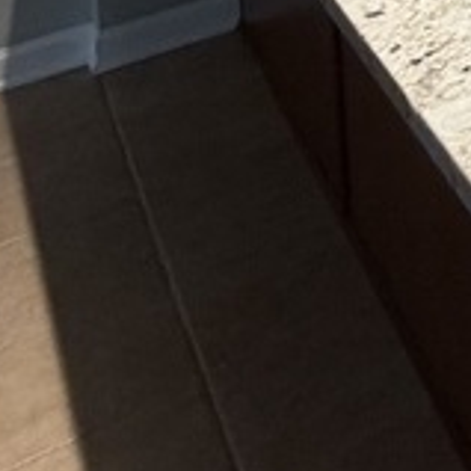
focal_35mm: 84
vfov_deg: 15.3
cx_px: 1155
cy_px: -545
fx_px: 1293
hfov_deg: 13.9
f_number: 2.2
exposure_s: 1/60
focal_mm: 2.22
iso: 200
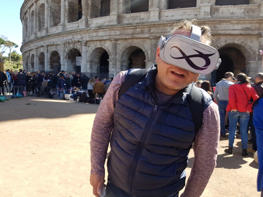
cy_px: 98
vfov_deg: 53.1
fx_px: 198
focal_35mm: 26
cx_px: 132
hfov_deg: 67.3
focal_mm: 4.2
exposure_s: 1/874
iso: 50
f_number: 1.7
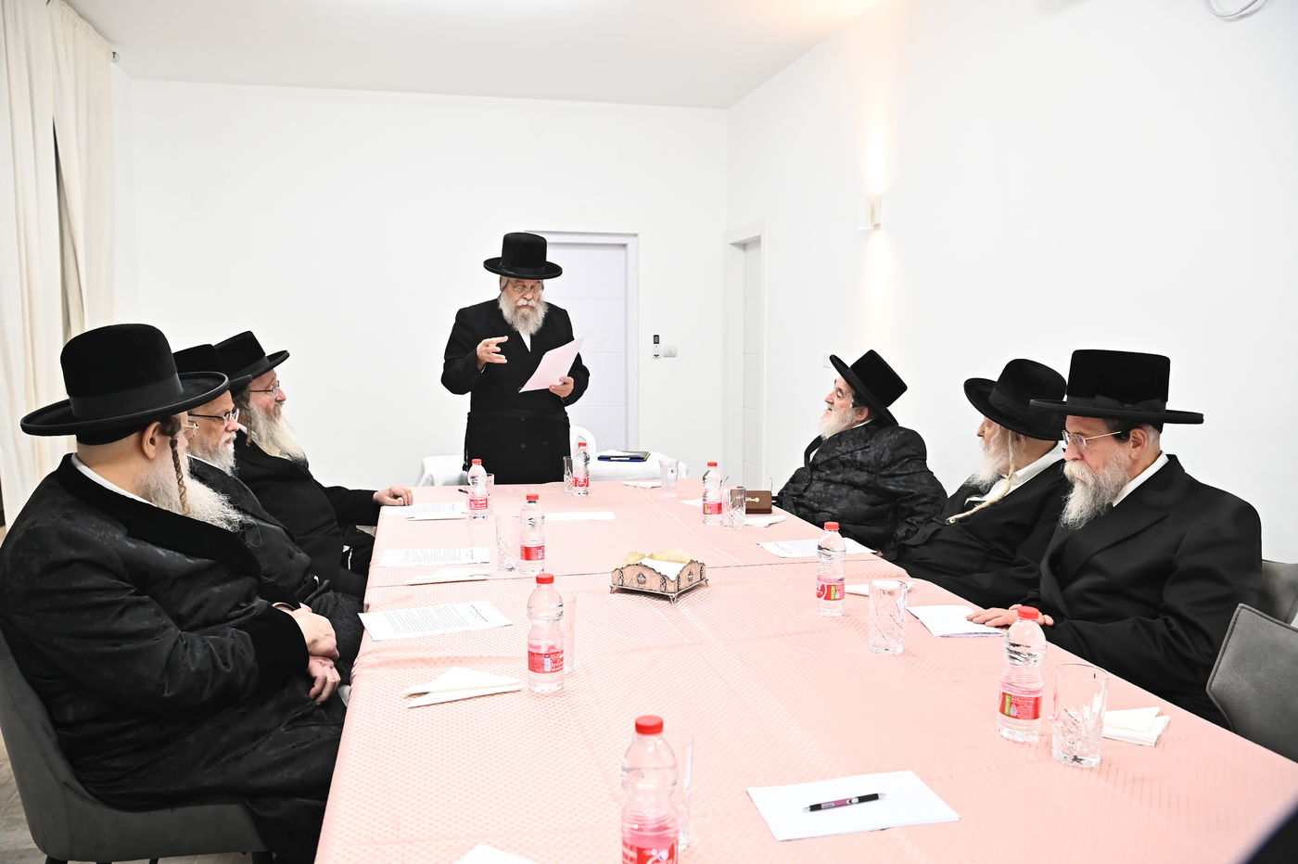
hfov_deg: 63.7
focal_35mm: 29
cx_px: 649
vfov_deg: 44.9
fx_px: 1045
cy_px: 432
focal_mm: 29
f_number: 5.6
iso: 2500
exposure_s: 1/200
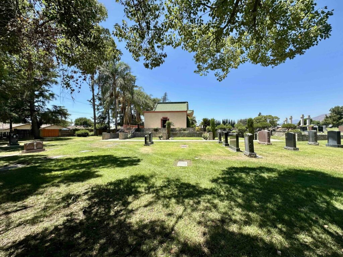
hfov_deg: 102.1
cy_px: 128
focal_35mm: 14
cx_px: 172
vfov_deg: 85.7
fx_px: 139
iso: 50
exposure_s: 1/1401
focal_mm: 2.22
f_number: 2.2
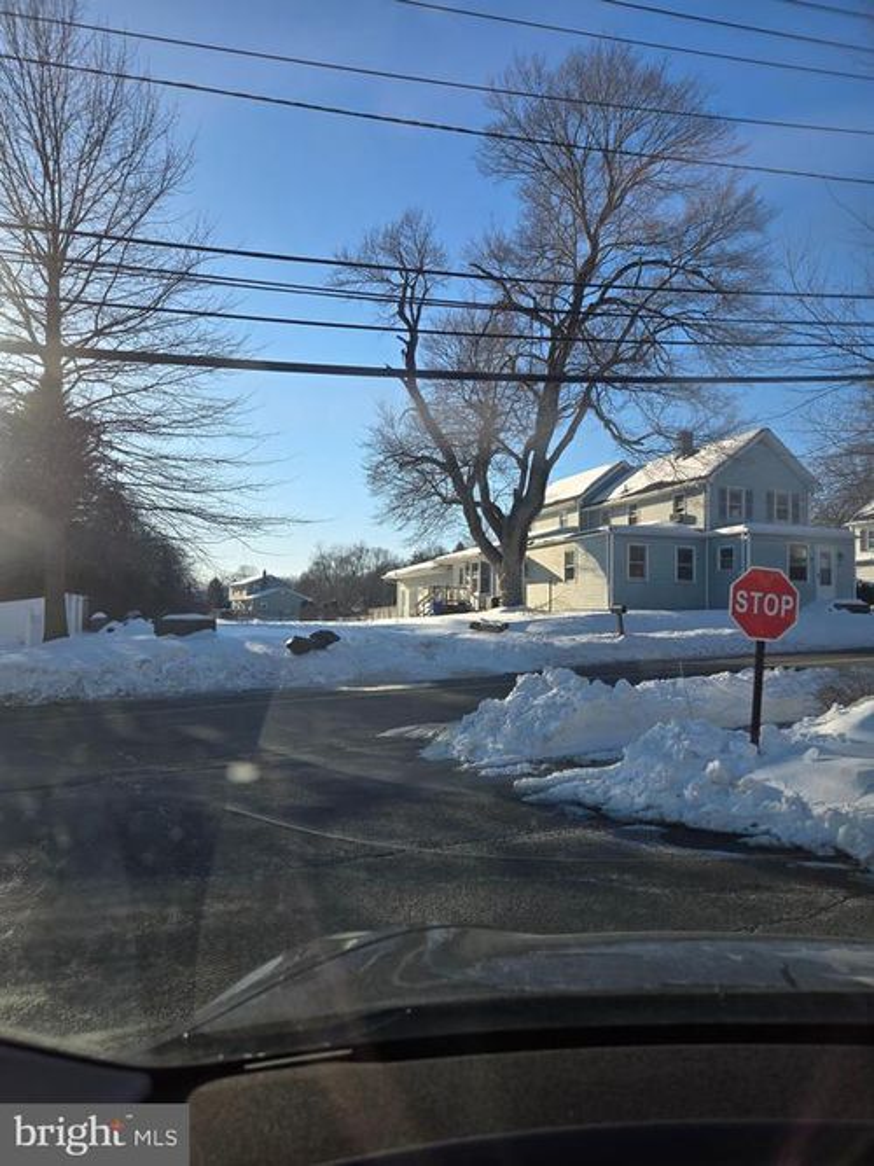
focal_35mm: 23
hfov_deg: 58.9
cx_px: 437
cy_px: 583
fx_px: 775
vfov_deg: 73.9
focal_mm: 5.4
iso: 25
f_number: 1.8
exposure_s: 1/1212
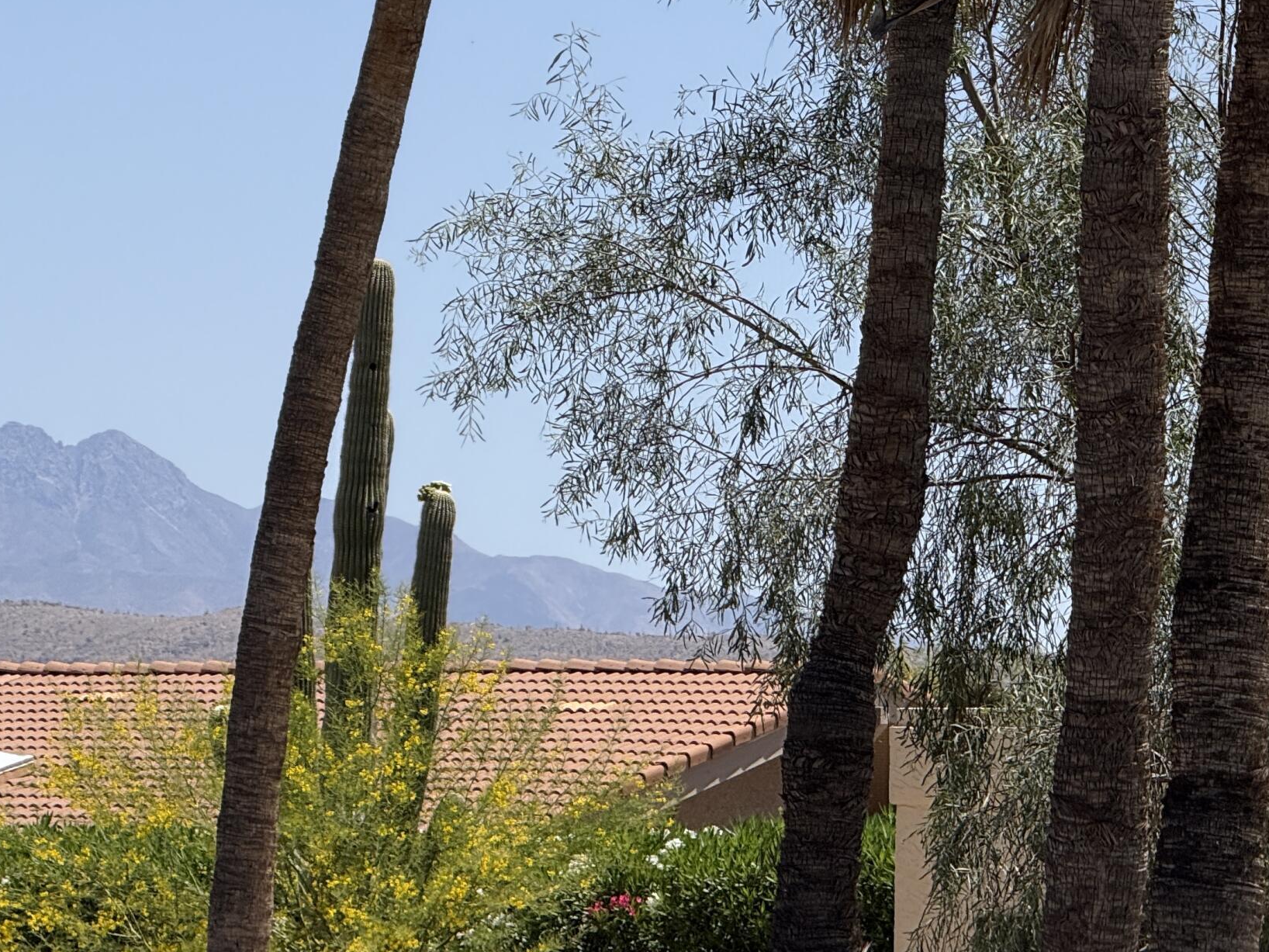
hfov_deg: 9.0
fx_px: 8065
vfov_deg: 6.7
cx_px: 573
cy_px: 161
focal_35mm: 220
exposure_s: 1/2083
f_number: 2.8
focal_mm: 15.66
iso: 50
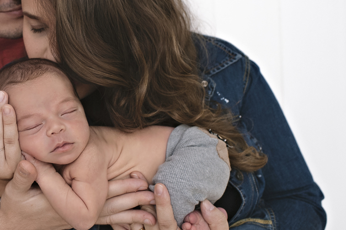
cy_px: 64
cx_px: 33
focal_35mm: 67
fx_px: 643
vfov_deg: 20.2
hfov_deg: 28.9
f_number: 4.5
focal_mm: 35
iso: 800
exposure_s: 1/200
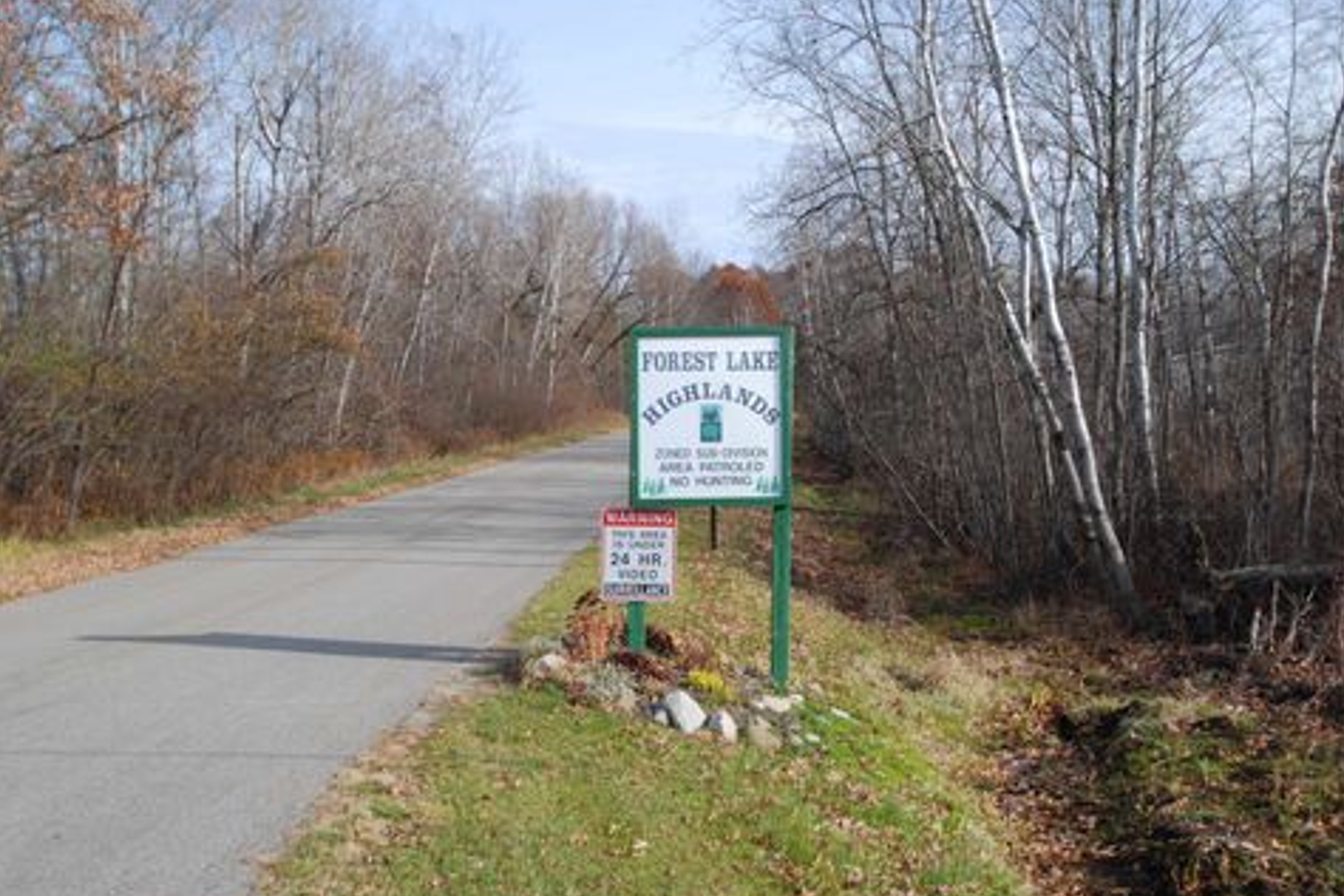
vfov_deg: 35.1
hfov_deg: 50.7
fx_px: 1419
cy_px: 452
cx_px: 706
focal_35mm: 38
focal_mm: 24
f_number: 5.6
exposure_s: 1/250
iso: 125
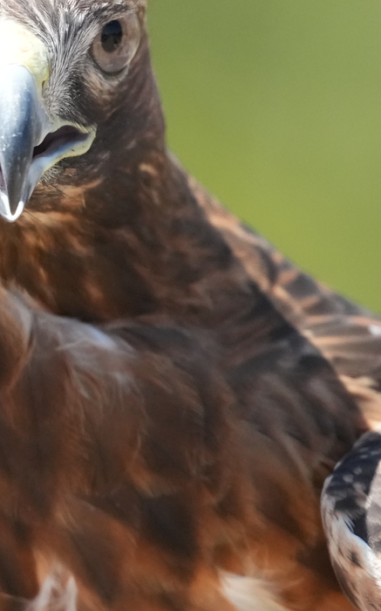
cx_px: 119
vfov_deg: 1.1
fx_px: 31392
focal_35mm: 1888
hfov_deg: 0.7
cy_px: 421
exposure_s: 1/3200
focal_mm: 600
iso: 3200
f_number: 5.6
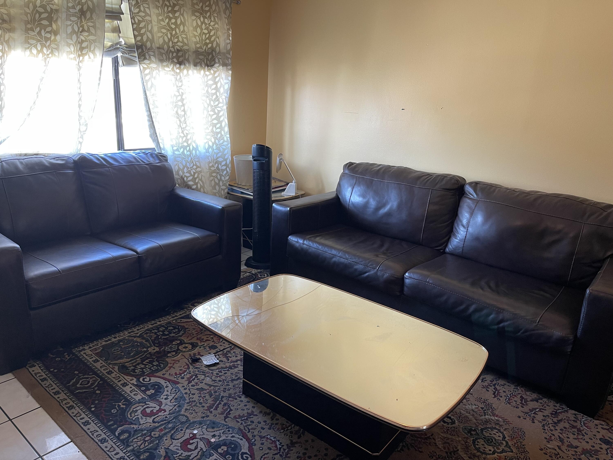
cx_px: 306
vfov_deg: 54.9
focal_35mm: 25
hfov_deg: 69.4
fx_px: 443
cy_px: 230
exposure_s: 1/60
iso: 160
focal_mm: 5.1
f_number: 1.6
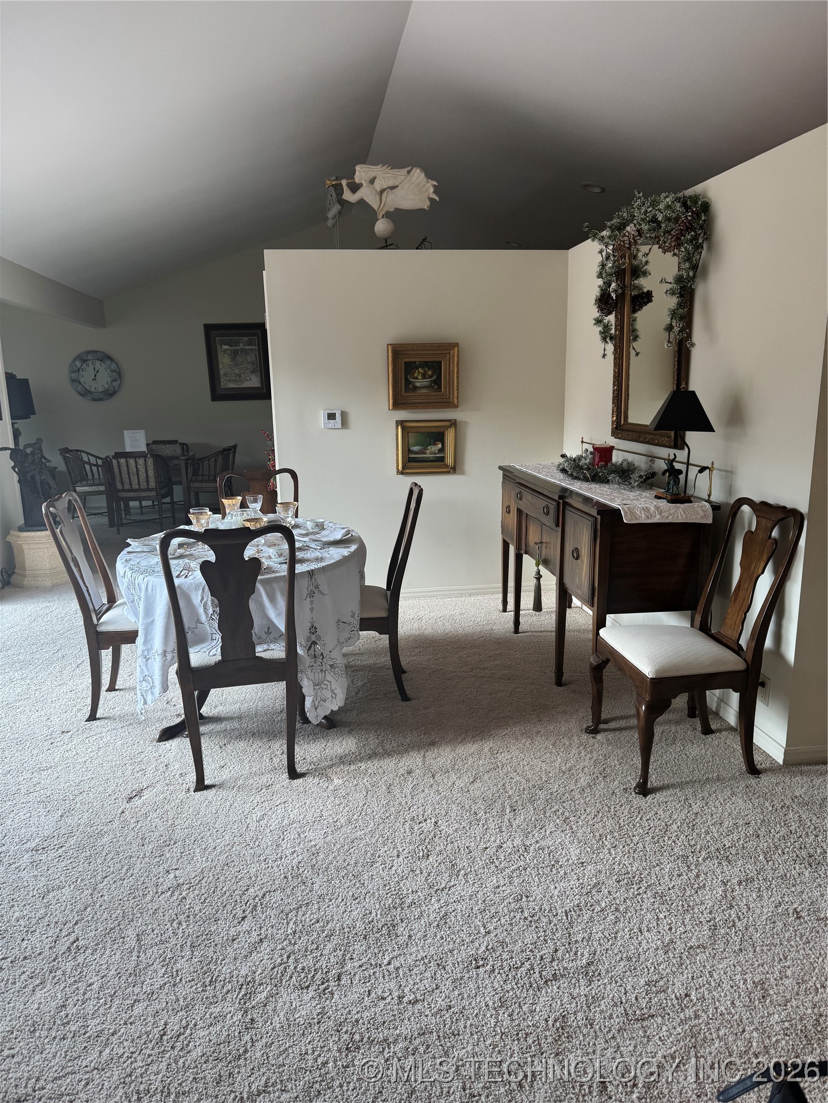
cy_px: 552
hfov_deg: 56.8
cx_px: 414
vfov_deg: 71.6
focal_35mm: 24
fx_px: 765
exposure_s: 1/120
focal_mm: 6.76
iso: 80
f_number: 1.78
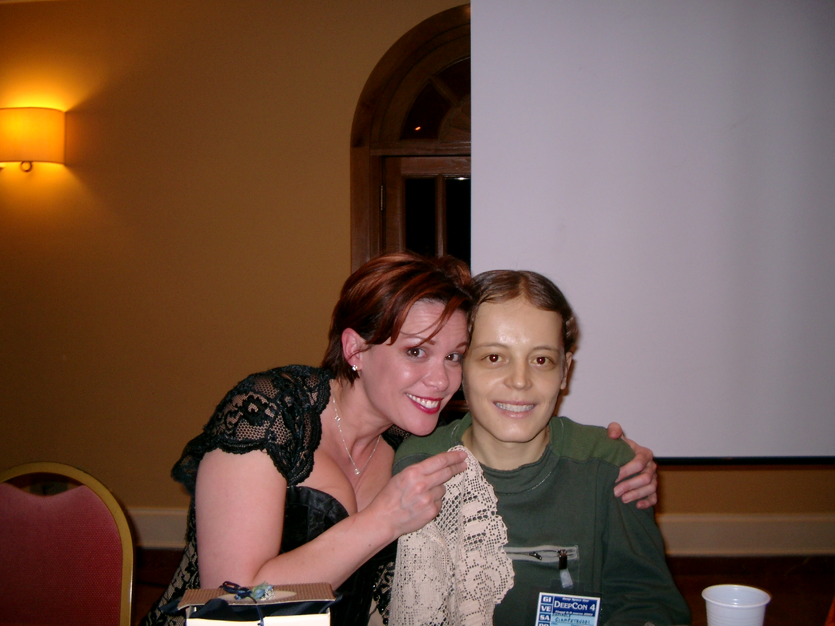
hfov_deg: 50.1
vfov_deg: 38.7
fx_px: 893
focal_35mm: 37
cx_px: 418
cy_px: 313
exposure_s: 1/60
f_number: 2.6
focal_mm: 7.6
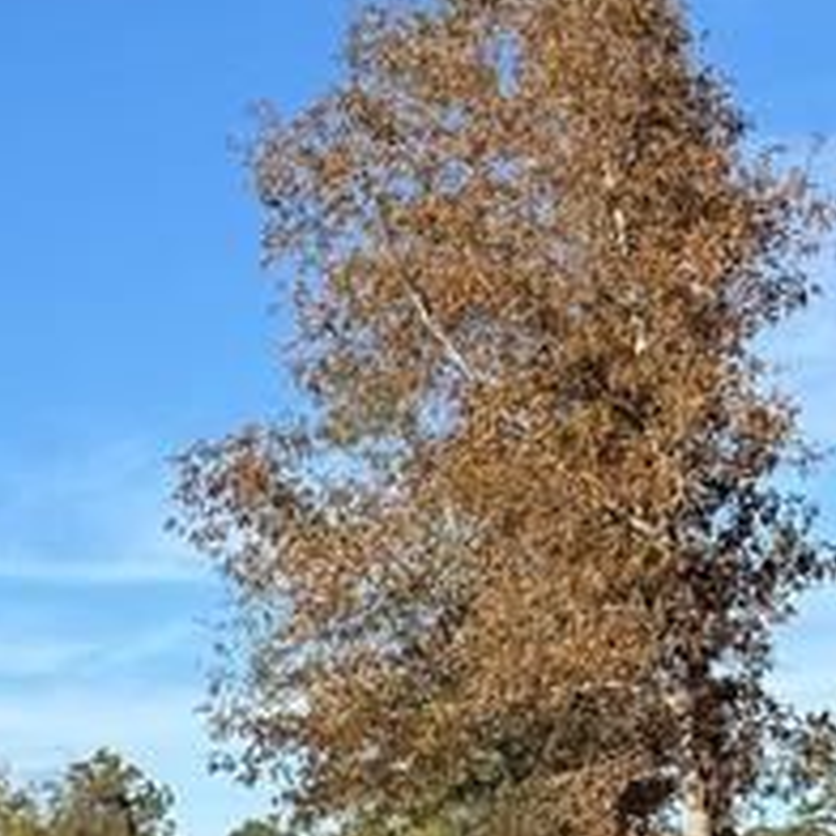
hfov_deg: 13.4
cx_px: -866
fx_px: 3033
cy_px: 849
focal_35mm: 111
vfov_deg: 15.4
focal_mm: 6.76
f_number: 1.78
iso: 80
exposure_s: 1/3802
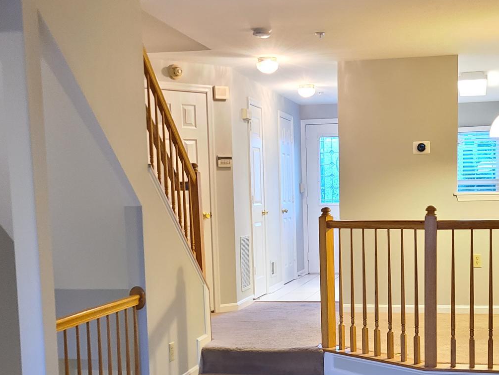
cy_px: 276
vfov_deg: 27.2
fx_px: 764
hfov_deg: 36.0
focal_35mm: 53
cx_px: 309
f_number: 1.8
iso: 640
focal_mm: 5.4
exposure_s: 1/40
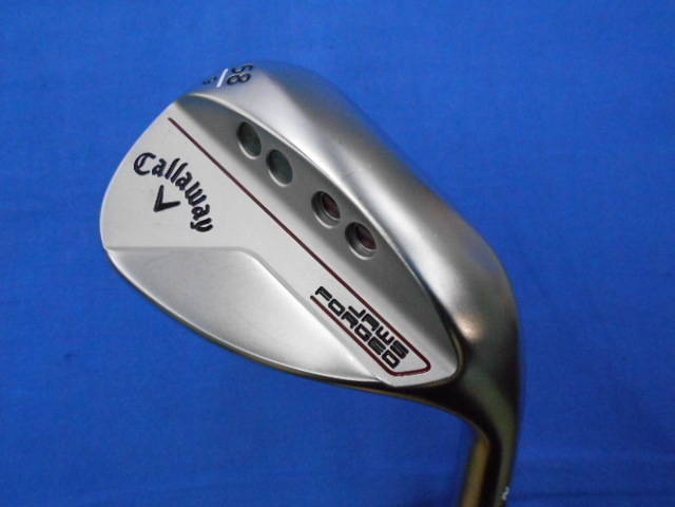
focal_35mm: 26
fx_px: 507
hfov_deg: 67.3
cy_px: 254
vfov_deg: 53.1
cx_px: 338
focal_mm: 4.6
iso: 800
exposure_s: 1/250
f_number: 3.2
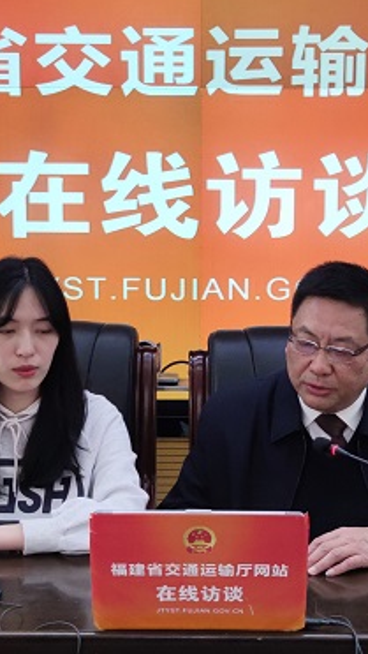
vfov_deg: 31.9
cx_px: 201
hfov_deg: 18.3
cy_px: 325
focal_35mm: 66
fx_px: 1144
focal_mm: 6.72
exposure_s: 1/45
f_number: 1.69
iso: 274
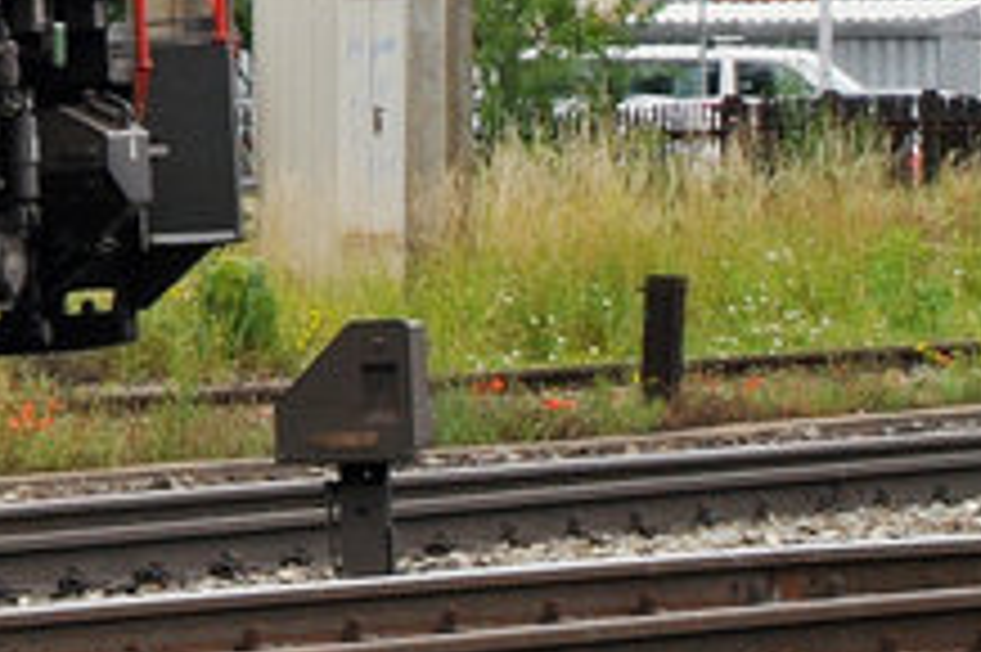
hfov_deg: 3.5
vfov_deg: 2.4
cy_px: -740
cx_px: -1206
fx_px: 15765
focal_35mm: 579
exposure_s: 1/1000
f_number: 7.1
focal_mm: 70
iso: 400
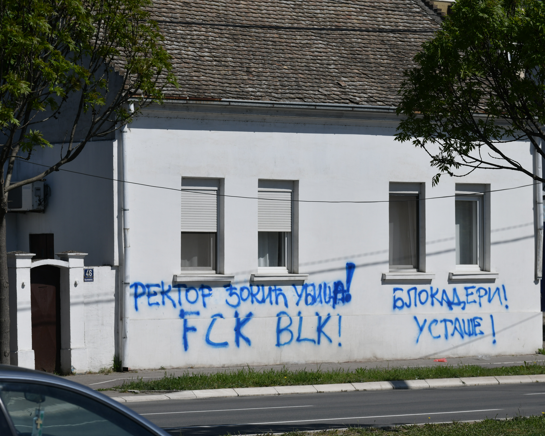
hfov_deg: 12.6
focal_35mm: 153
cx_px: 274
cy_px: 218
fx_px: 2468
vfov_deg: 10.1
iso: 250
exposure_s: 1/2500
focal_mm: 135
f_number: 8
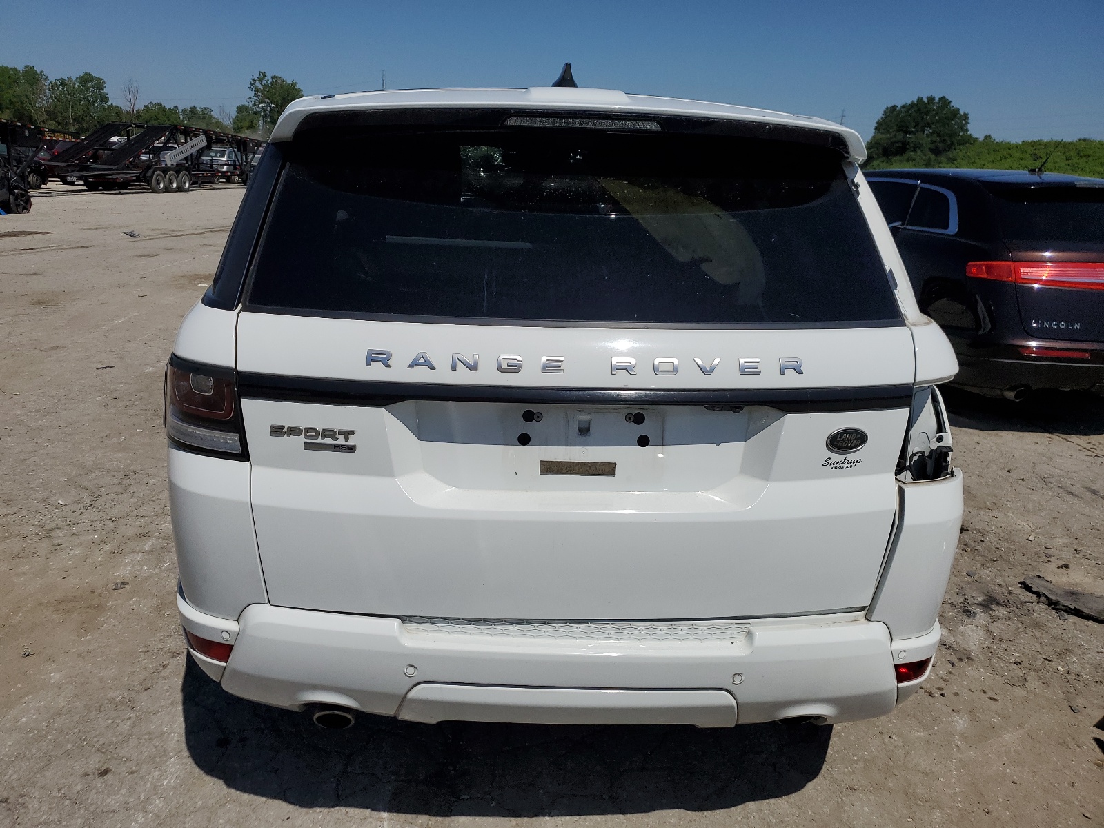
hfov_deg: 67.3
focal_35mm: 26
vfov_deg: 53.1
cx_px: 552
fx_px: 829
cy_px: 414
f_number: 1.5
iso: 50
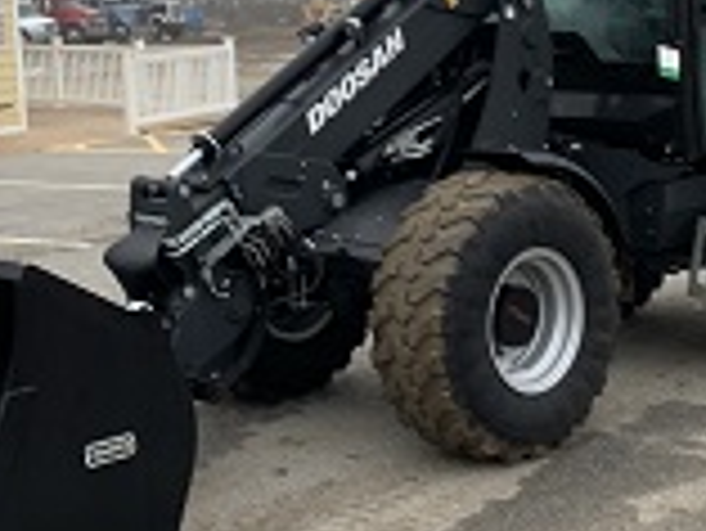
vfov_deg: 19.3
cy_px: 137
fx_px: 1551
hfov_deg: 25.6
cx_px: 265
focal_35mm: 76
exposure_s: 1/121
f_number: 1.8
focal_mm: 4.25
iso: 32
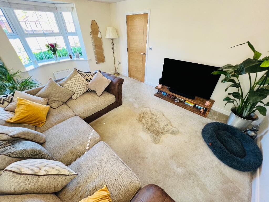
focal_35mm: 13
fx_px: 101
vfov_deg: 89.9
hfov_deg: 106.2
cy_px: 101
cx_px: 134
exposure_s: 1/50
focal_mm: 1.57
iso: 125
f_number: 1.8
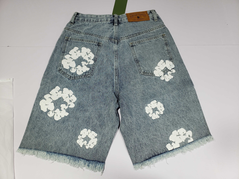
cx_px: 120
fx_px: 180
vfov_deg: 53.1
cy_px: 90
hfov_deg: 67.3
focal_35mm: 26
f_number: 2.4
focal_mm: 4.3
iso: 50
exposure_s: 1/102
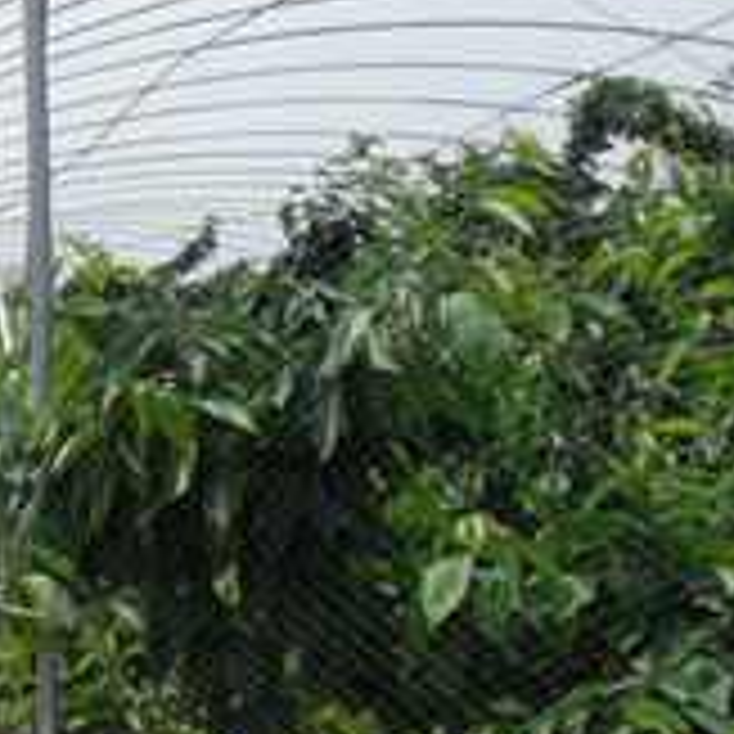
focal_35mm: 106
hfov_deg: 15.0
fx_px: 2543
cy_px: 590
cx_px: -437
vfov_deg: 16.3
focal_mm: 6.2
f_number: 8.9
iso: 100
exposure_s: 1/125
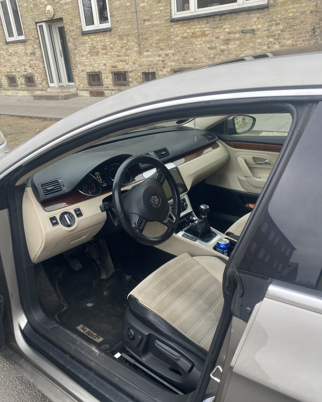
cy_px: 197
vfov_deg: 62.2
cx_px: 161
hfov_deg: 51.5
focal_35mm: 28
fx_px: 333
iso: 64
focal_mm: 4.25
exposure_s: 1/121
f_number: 1.8
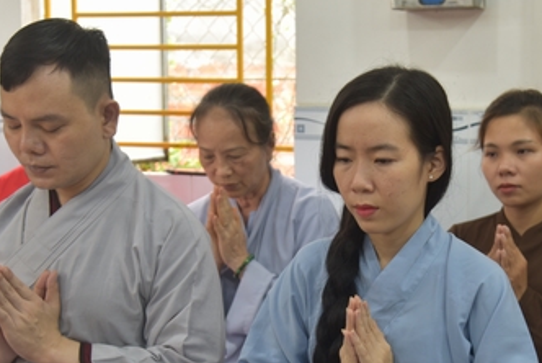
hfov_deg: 22.4
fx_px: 1356
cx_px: 389
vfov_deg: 15.2
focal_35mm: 90
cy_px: 213
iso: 450
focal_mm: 46
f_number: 4
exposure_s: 1/60
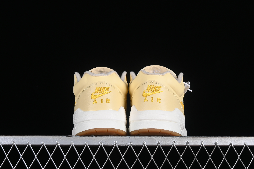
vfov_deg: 18.2
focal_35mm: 75
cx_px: 127
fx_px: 529
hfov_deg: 27.0
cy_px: 84
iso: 160
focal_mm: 50
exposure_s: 1/80
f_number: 8
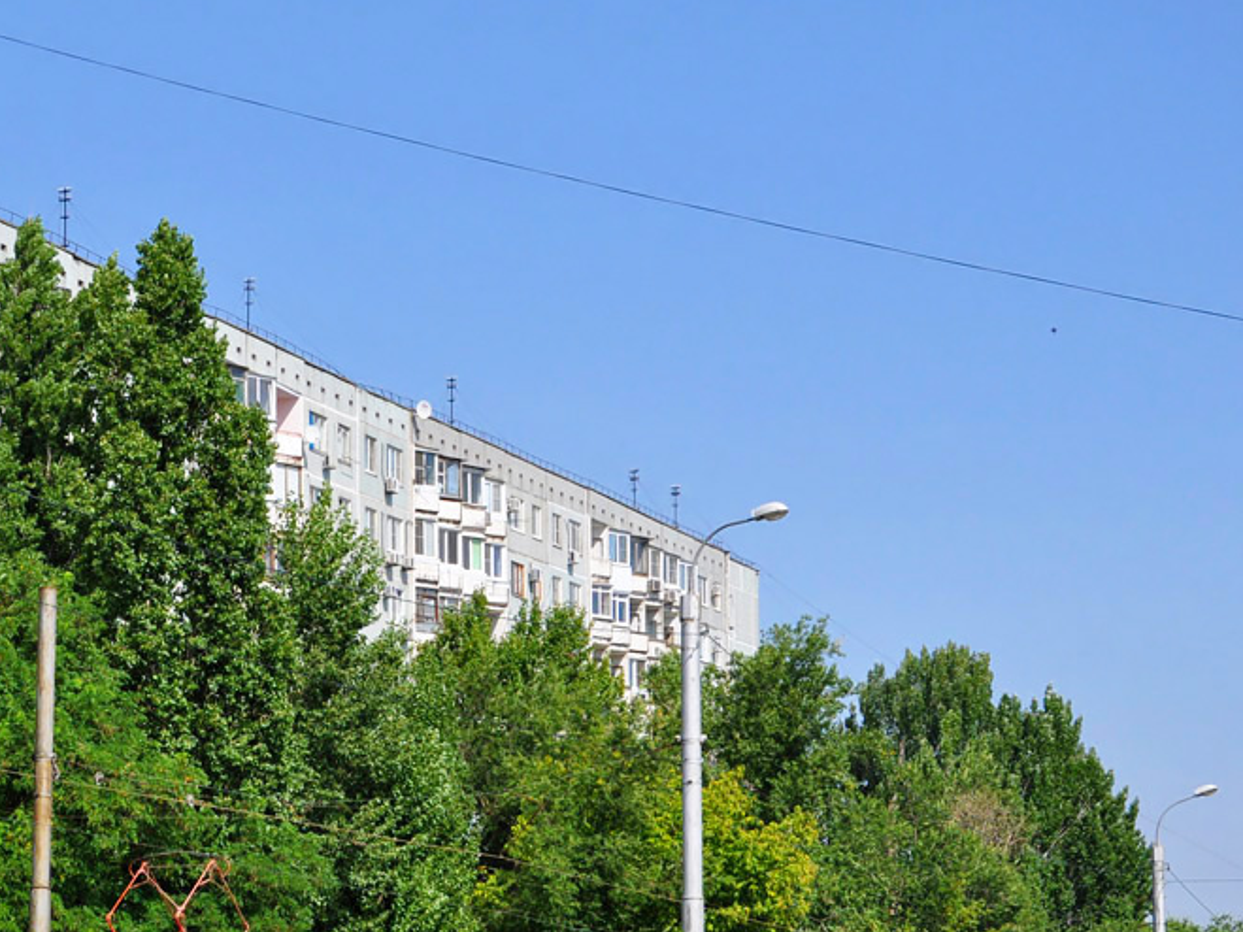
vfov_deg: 13.7
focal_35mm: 108
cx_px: 206
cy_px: 708
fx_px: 3877
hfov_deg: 18.0
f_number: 8
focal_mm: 38
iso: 200
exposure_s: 1/500
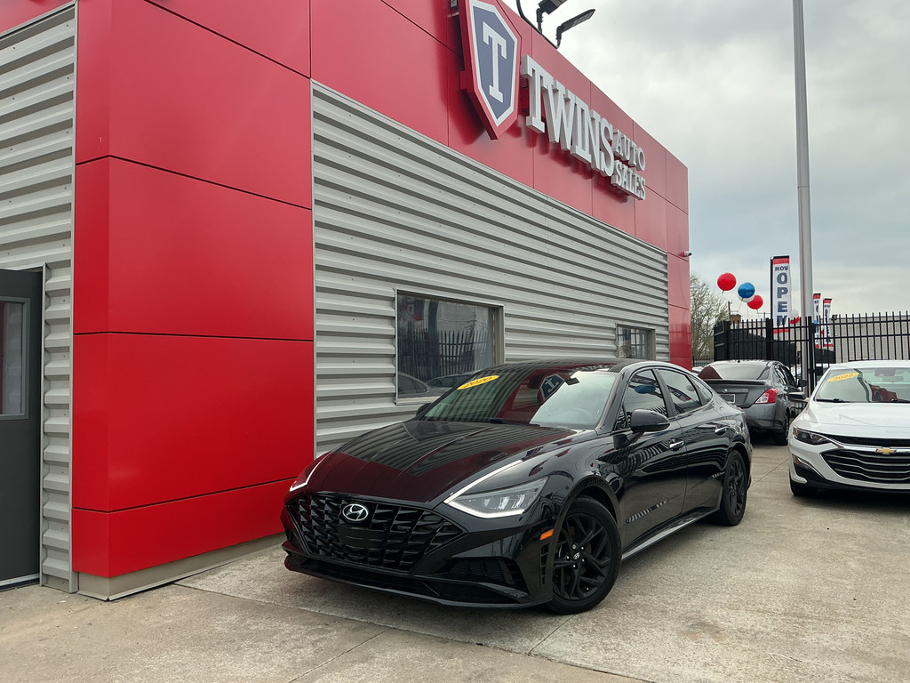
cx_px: 455
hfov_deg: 61.7
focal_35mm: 29
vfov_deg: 48.2
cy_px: 342
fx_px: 762
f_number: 1.8
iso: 25
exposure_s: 1/1098
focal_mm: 3
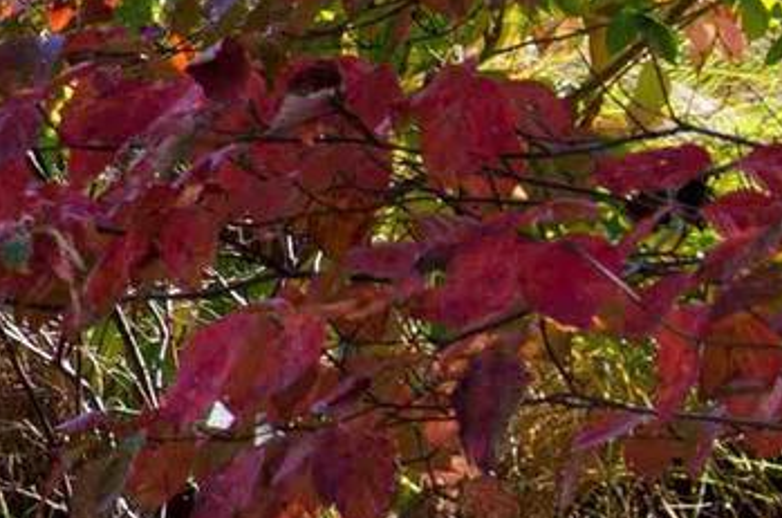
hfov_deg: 5.7
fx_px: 7629
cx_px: -1024
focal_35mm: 352
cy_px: -103
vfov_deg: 3.9
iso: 200
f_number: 7.1
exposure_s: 1/200
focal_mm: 40
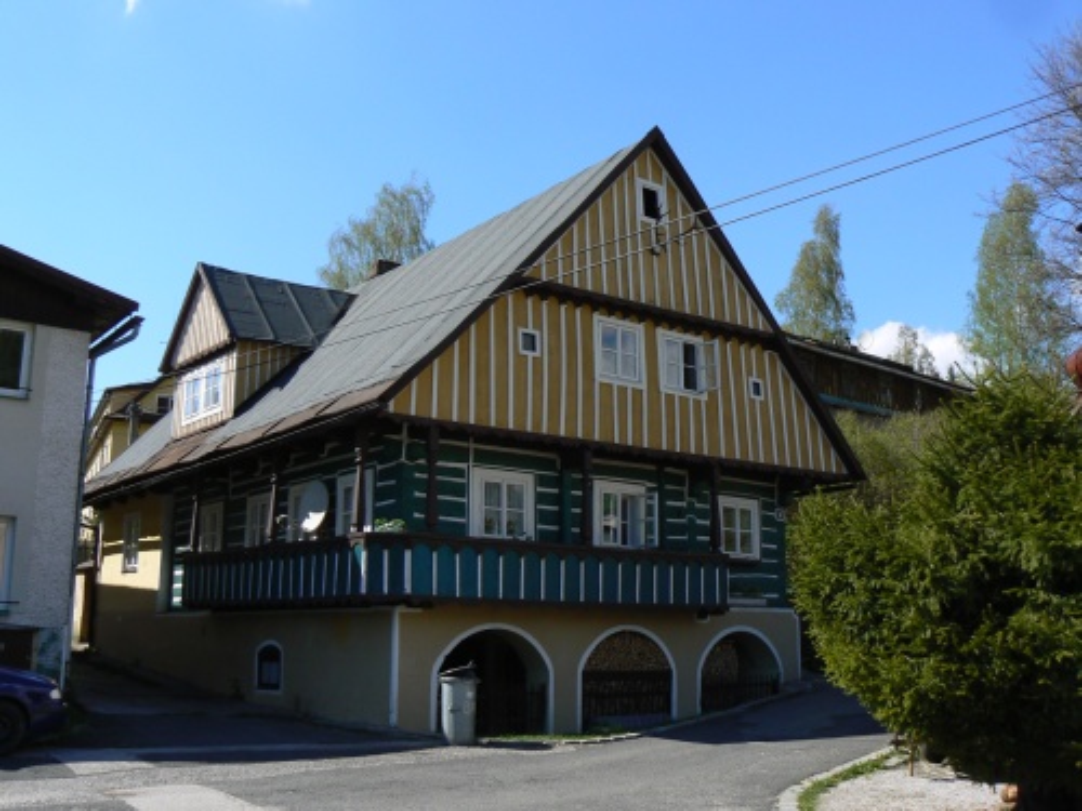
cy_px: 406
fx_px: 1125
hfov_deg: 51.4
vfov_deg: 39.7
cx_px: 541
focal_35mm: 36
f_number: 5.6
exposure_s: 1/500
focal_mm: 6
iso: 80
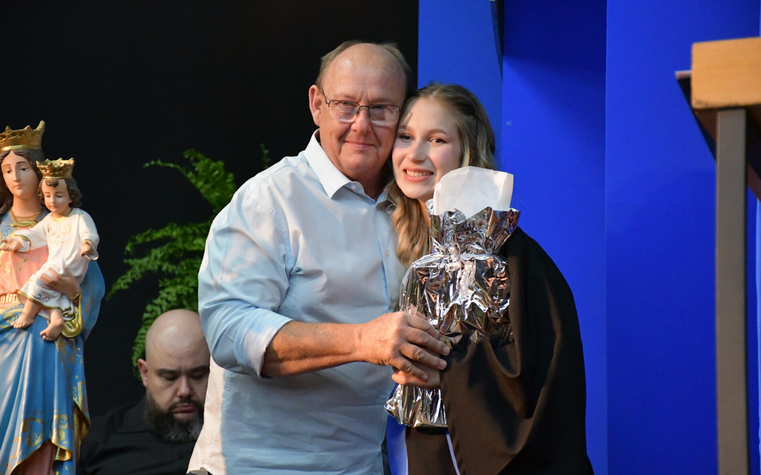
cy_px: 249
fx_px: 2385
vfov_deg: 11.4
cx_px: 381
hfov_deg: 18.1
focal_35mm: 115
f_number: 5
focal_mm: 75
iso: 7200
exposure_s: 1/125
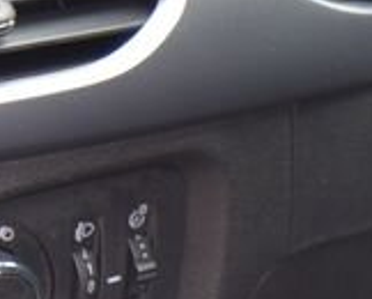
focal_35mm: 504
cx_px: 1010
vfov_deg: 3.1
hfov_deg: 3.8
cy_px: -83
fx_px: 5556
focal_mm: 85
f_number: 4
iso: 500
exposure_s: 1/60
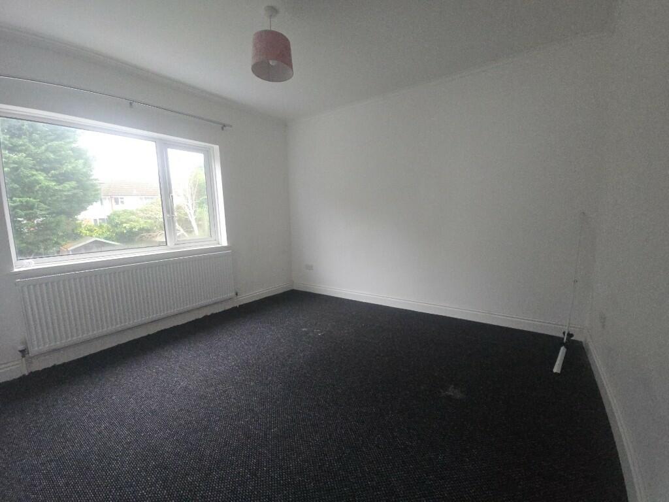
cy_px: 251
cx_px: 334
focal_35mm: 13
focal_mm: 2.2
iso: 500
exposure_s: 1/60
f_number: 2.2
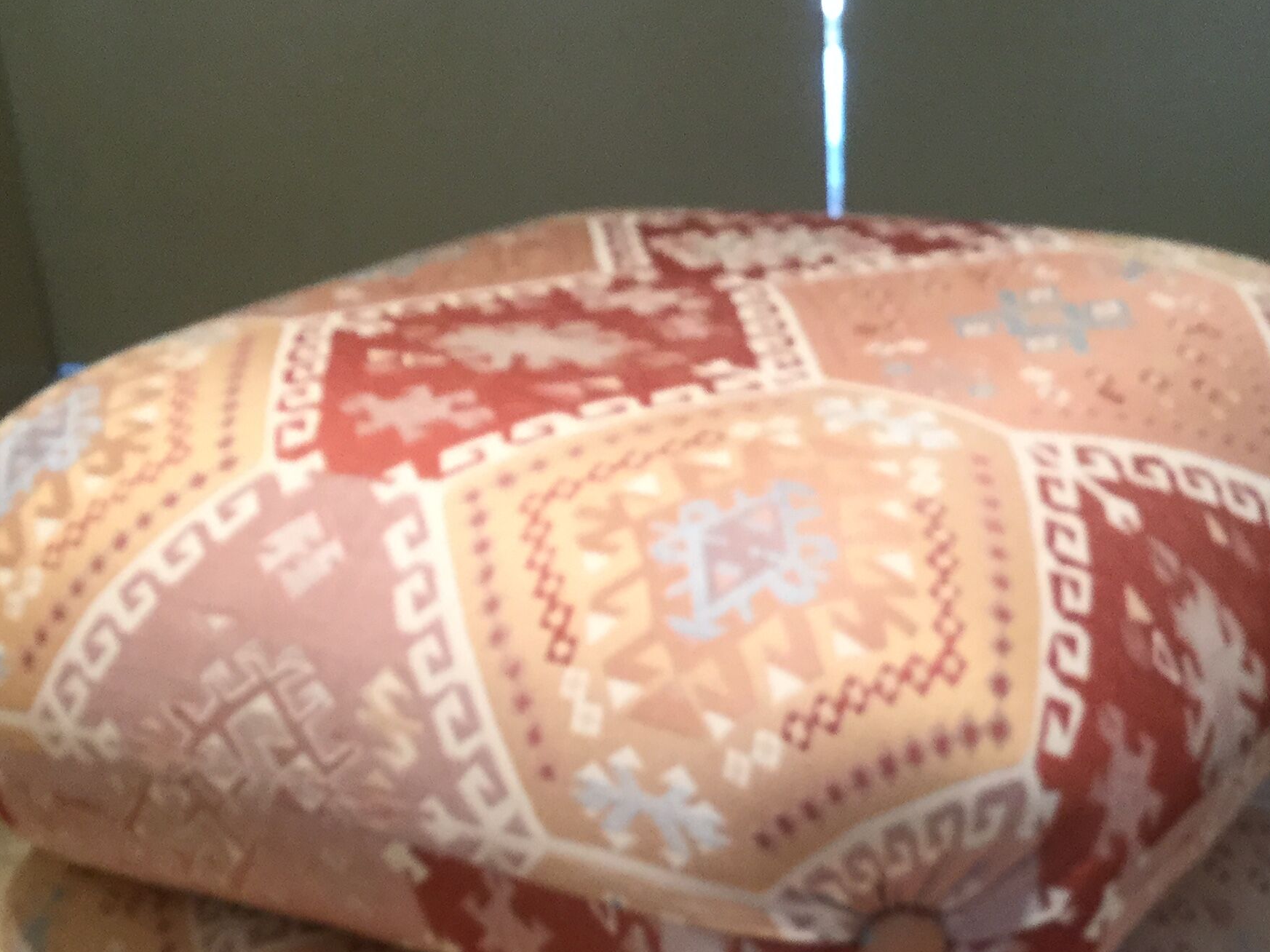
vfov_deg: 24.6
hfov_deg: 33.2
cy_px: 814
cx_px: 639
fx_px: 2127
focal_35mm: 58
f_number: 2.4
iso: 100
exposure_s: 1/33
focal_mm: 3.3
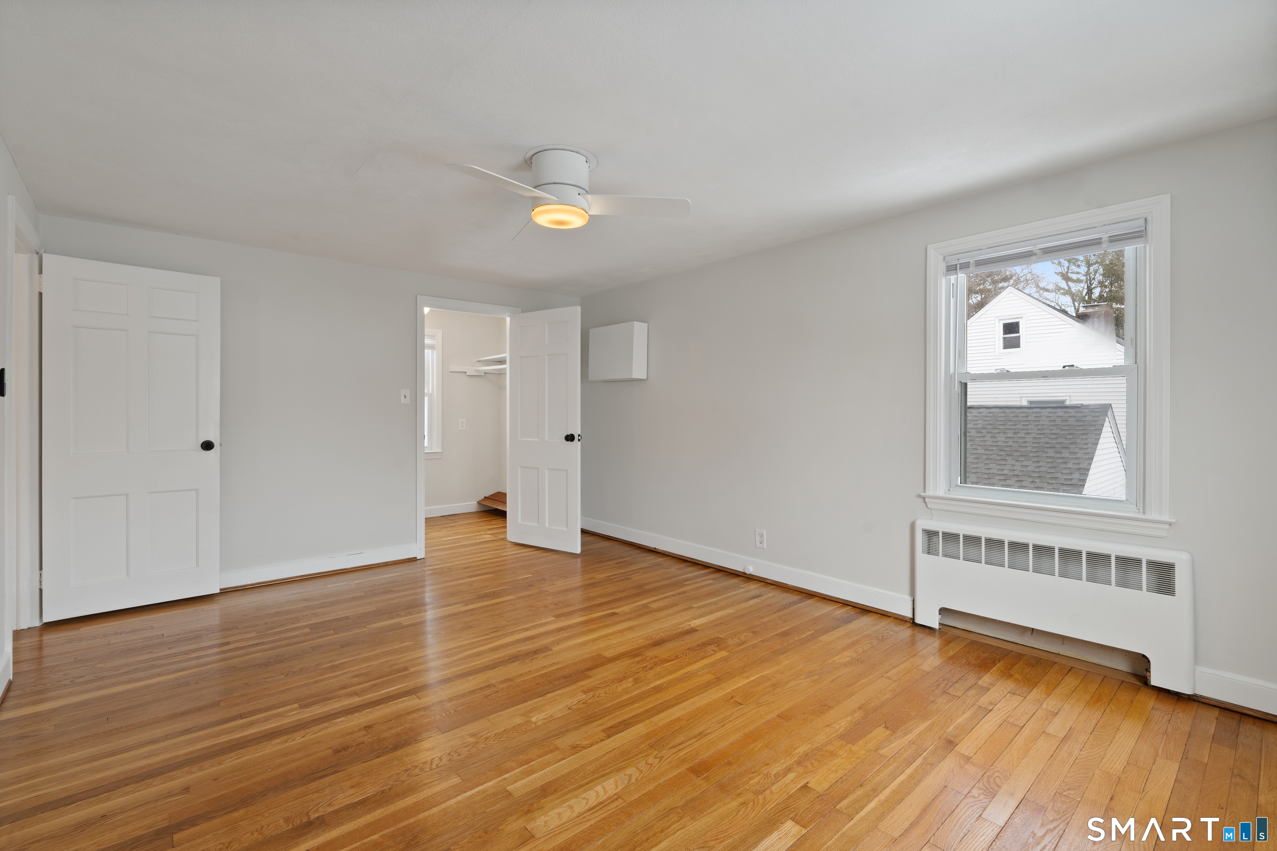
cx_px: 638
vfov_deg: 73.7
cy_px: 426
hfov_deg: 96.7
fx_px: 568
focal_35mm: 16
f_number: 8
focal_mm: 16
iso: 400
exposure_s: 1/6
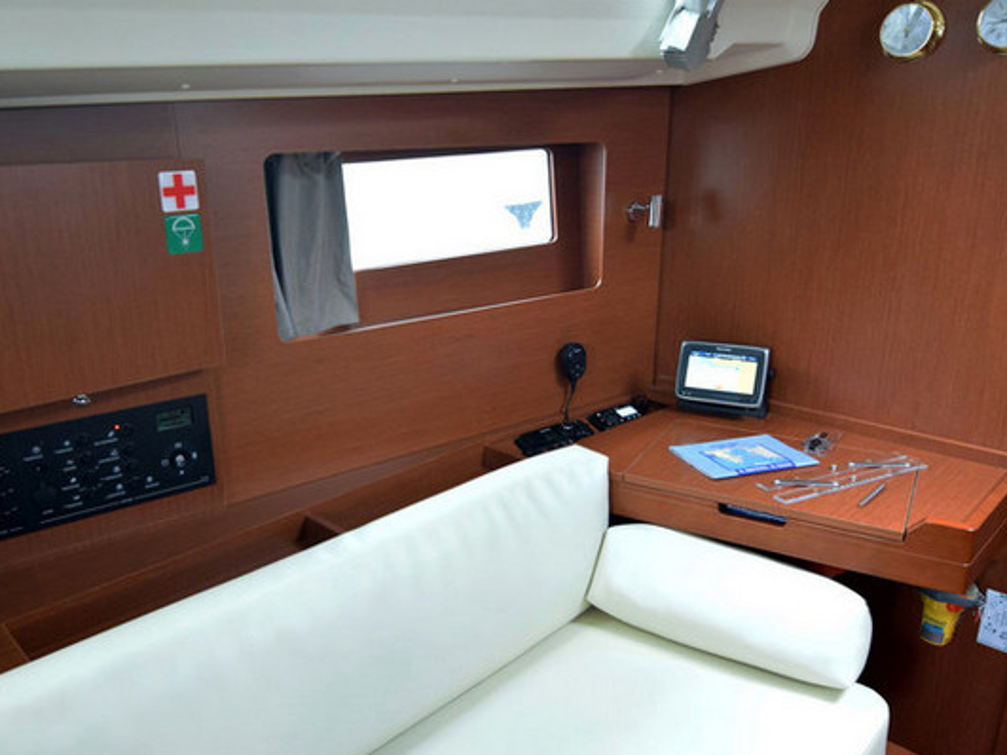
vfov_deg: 51.3
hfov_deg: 65.2
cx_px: 459
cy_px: 388
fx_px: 785
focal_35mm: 27
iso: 1600
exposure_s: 1/125
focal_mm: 16
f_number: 5.6
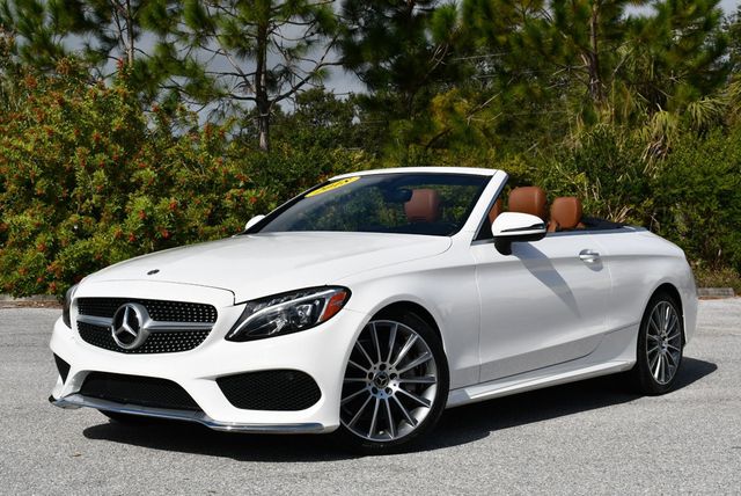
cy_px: 248
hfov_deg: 34.5
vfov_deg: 23.4
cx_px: 370
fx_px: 1195
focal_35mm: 58
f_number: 10
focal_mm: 29
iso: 100
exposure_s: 1/400
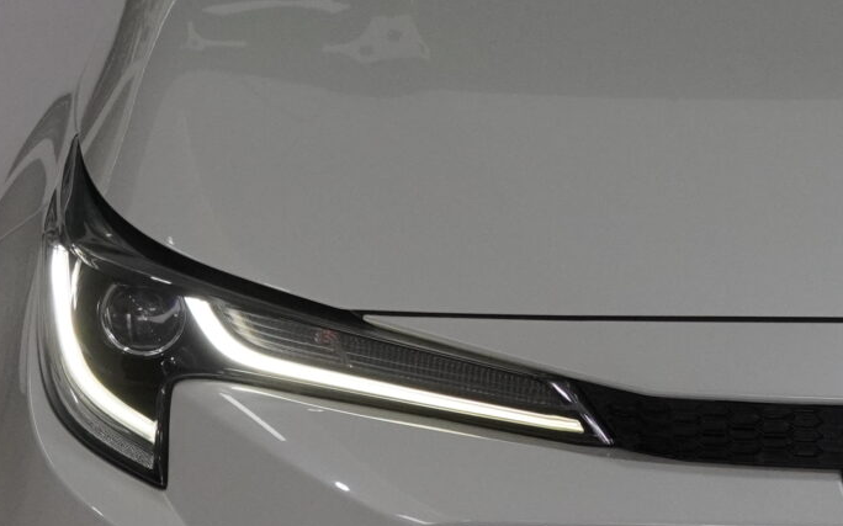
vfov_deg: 4.2
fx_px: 7232
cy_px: 232
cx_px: 932
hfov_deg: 6.6
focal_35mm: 315
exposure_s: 1/200
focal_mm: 55
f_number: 6.3
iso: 1250
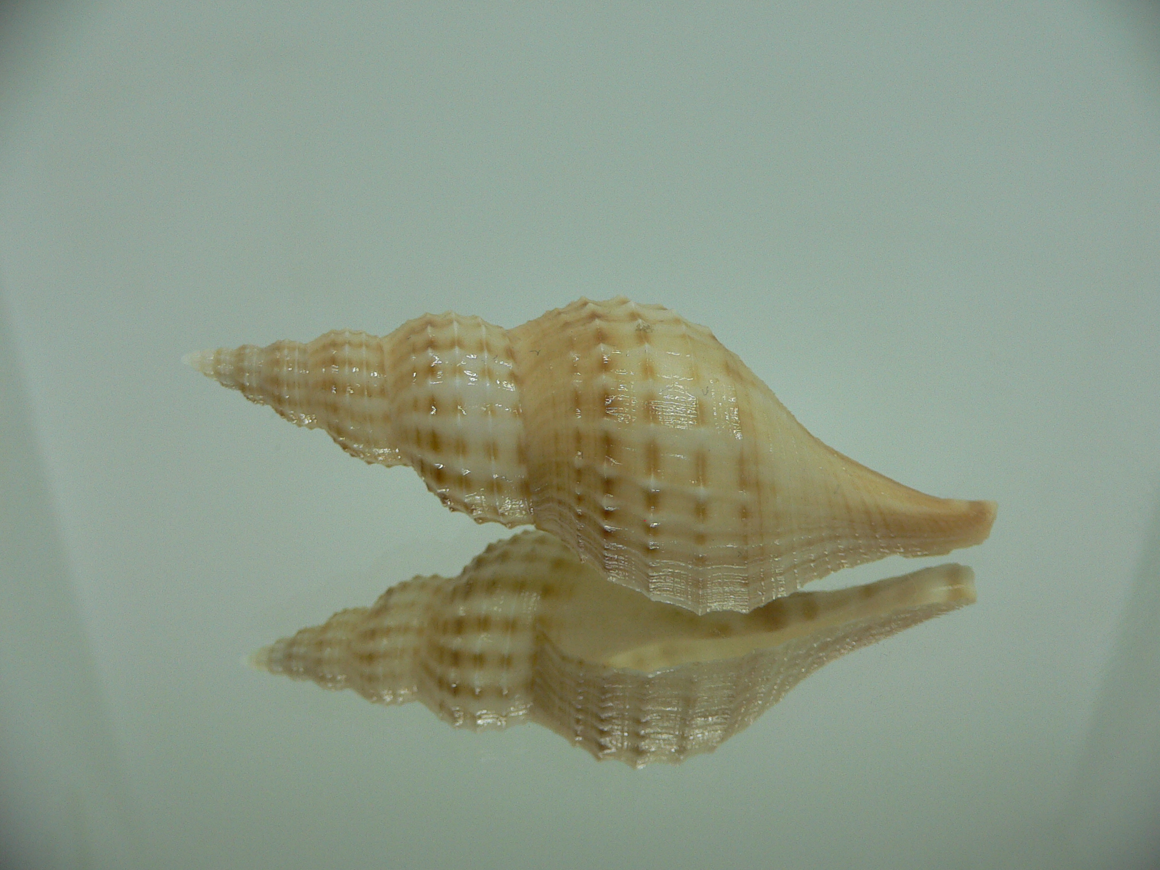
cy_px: 435
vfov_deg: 40.7
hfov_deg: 52.6
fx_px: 1173
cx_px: 580
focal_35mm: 35
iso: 100
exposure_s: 1/60
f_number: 2.8
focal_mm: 4.6
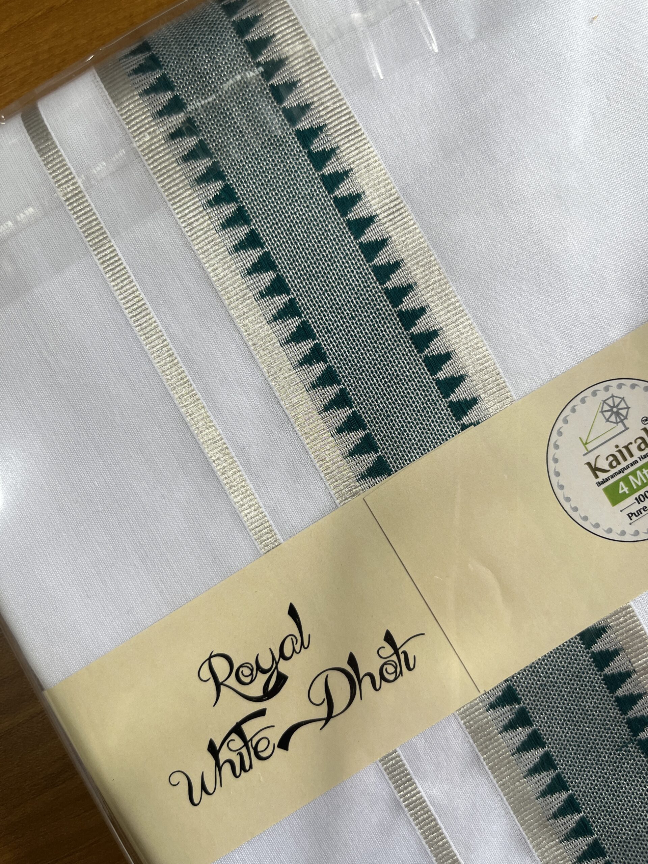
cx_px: 324
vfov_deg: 67.3
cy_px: 432
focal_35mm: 26
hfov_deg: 53.1
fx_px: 649
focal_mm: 5.1
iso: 50
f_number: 1.6
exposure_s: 1/100
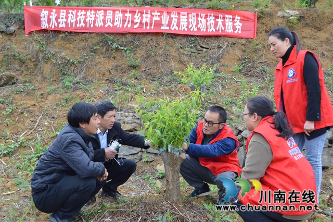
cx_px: 166
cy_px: 111
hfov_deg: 43.6
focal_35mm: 45
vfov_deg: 29.8
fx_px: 416
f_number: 5.6
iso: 320
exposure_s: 1/125
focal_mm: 30
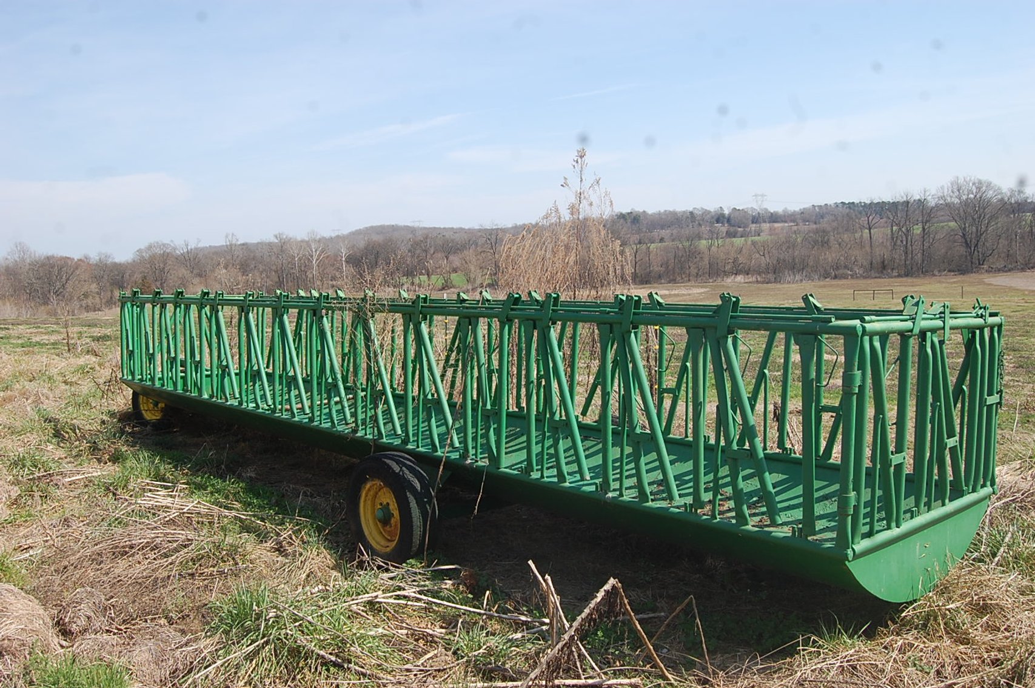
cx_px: 518
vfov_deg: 45.6
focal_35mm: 28
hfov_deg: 64.6
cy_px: 344
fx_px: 819
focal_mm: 19
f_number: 8
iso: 200
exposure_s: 1/250
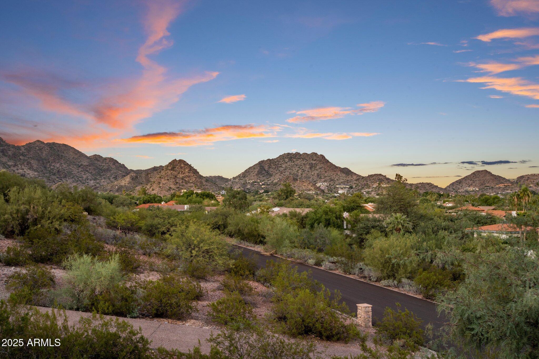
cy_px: 180
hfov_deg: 54.4
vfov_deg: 37.8
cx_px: 270
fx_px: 524
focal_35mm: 35
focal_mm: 35
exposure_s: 1/8
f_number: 13
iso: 400
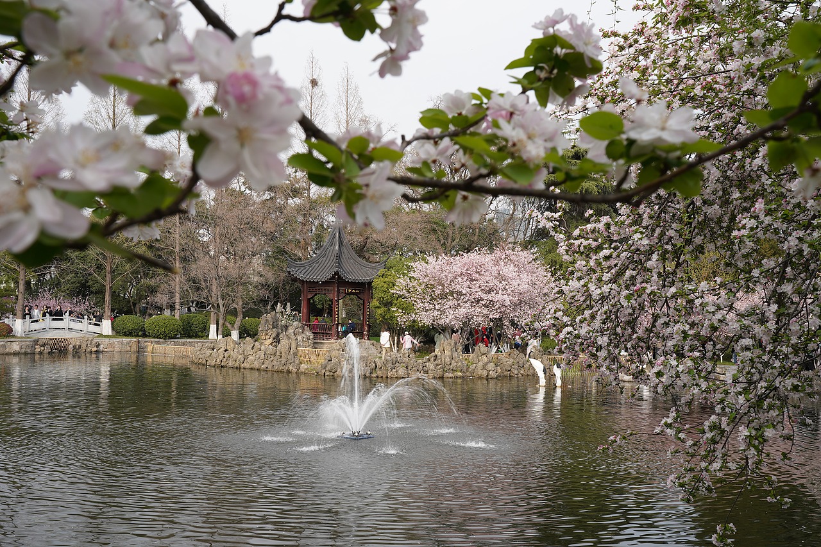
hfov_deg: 50.7
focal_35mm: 38
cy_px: 274
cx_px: 410
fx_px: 866
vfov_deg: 35.0
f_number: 20
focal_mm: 38
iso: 100
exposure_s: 1/25
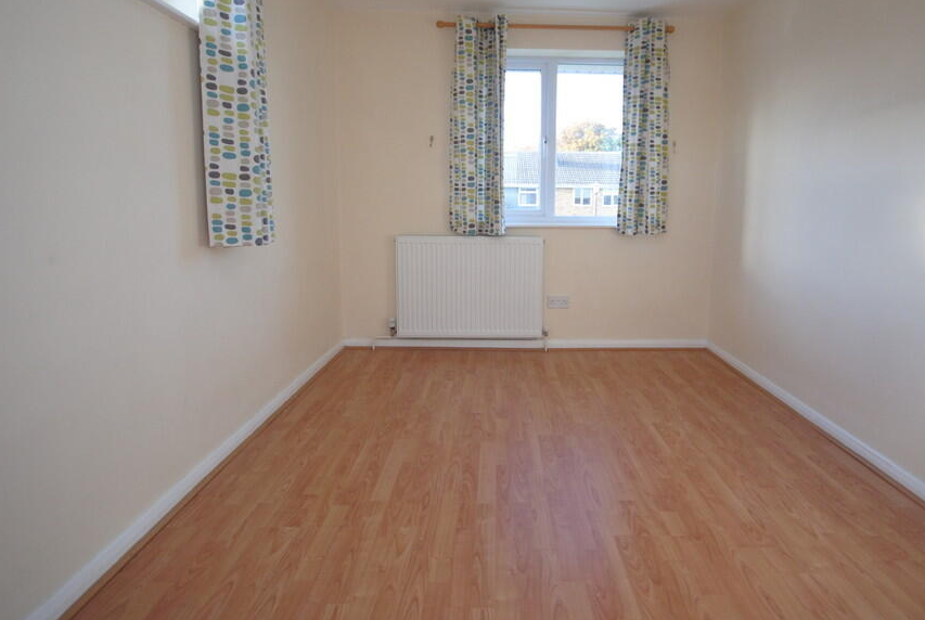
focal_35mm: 18
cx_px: 515
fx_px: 463
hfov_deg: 89.5
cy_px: 256
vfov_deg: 67.1
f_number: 4
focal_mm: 10
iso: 360
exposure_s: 1/125
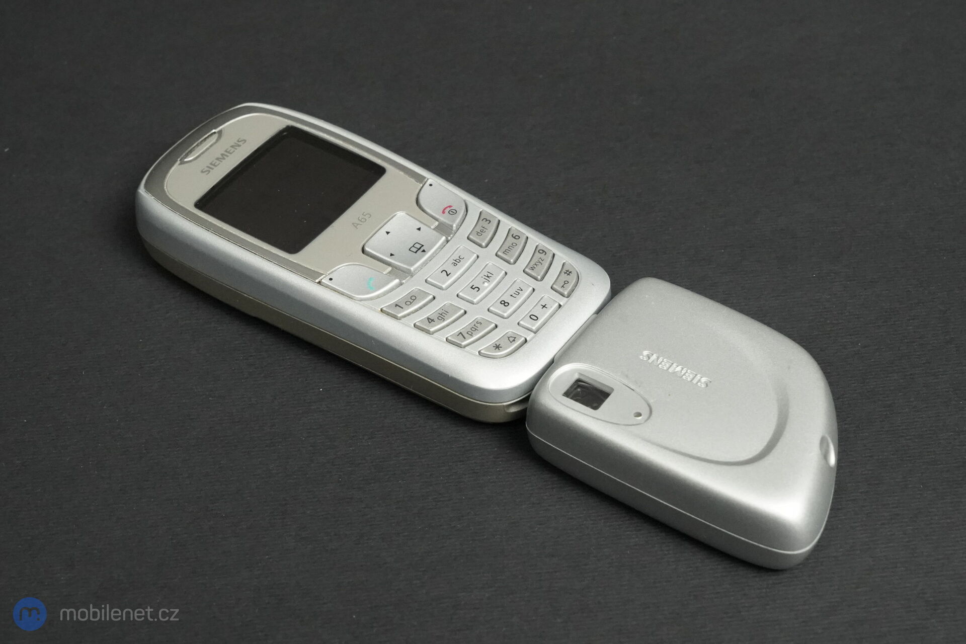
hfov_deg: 37.5
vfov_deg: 25.5
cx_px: 483
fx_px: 1422
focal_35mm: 53
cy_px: 322
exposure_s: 1/125
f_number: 13
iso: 8000
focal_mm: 53
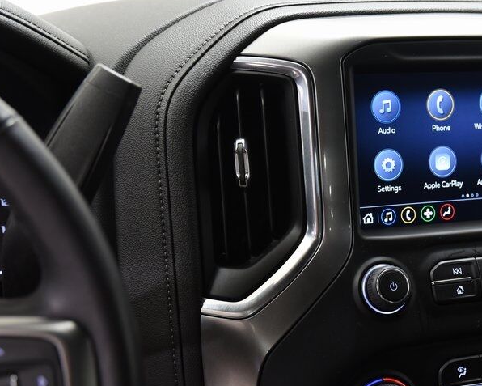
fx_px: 1013
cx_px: 329
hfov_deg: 26.6
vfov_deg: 21.5
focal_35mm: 71
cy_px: 257
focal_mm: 44
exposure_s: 1/20
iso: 1600
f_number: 4
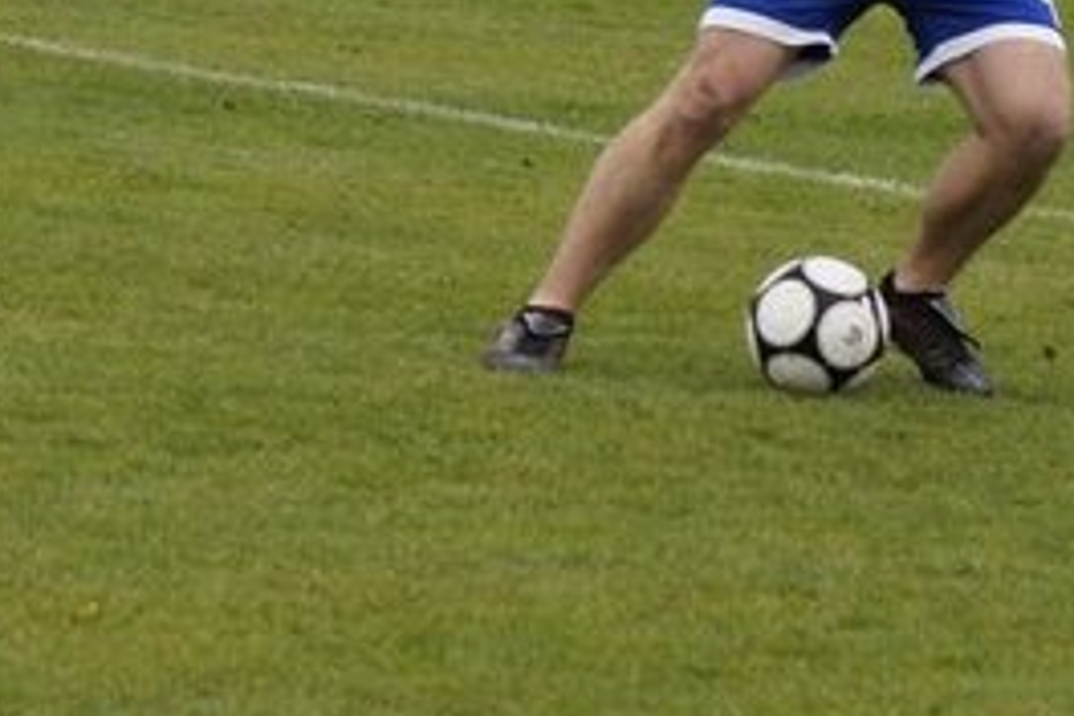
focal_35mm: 332
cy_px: -114
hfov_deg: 6.2
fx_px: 9904
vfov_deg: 4.1
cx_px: 614
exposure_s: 1/1250
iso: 1600
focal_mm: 90
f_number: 6.3
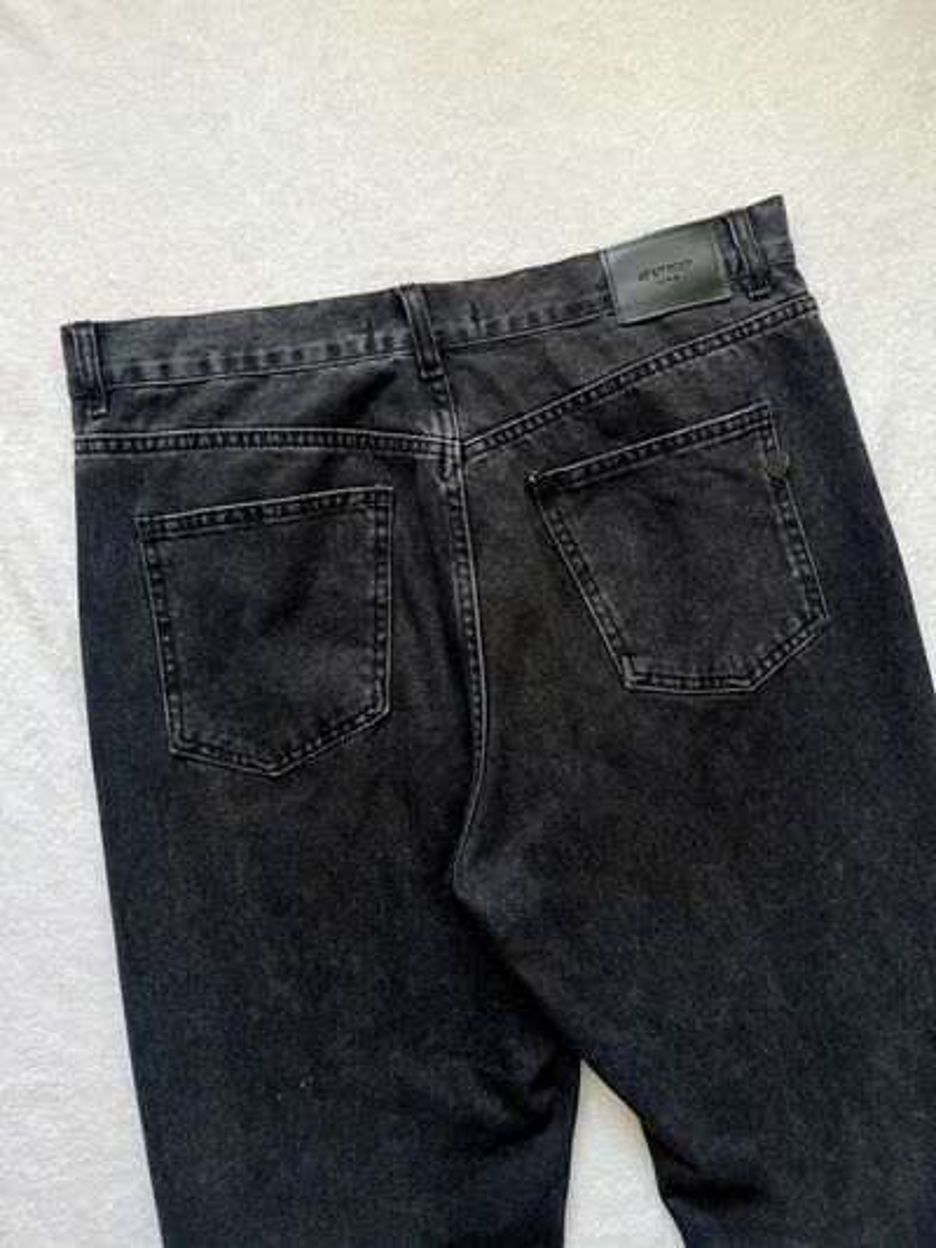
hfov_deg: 53.1
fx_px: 937
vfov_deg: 67.3
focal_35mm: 26
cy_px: 624
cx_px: 468
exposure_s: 1/104
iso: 125
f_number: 1.6
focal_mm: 5.1
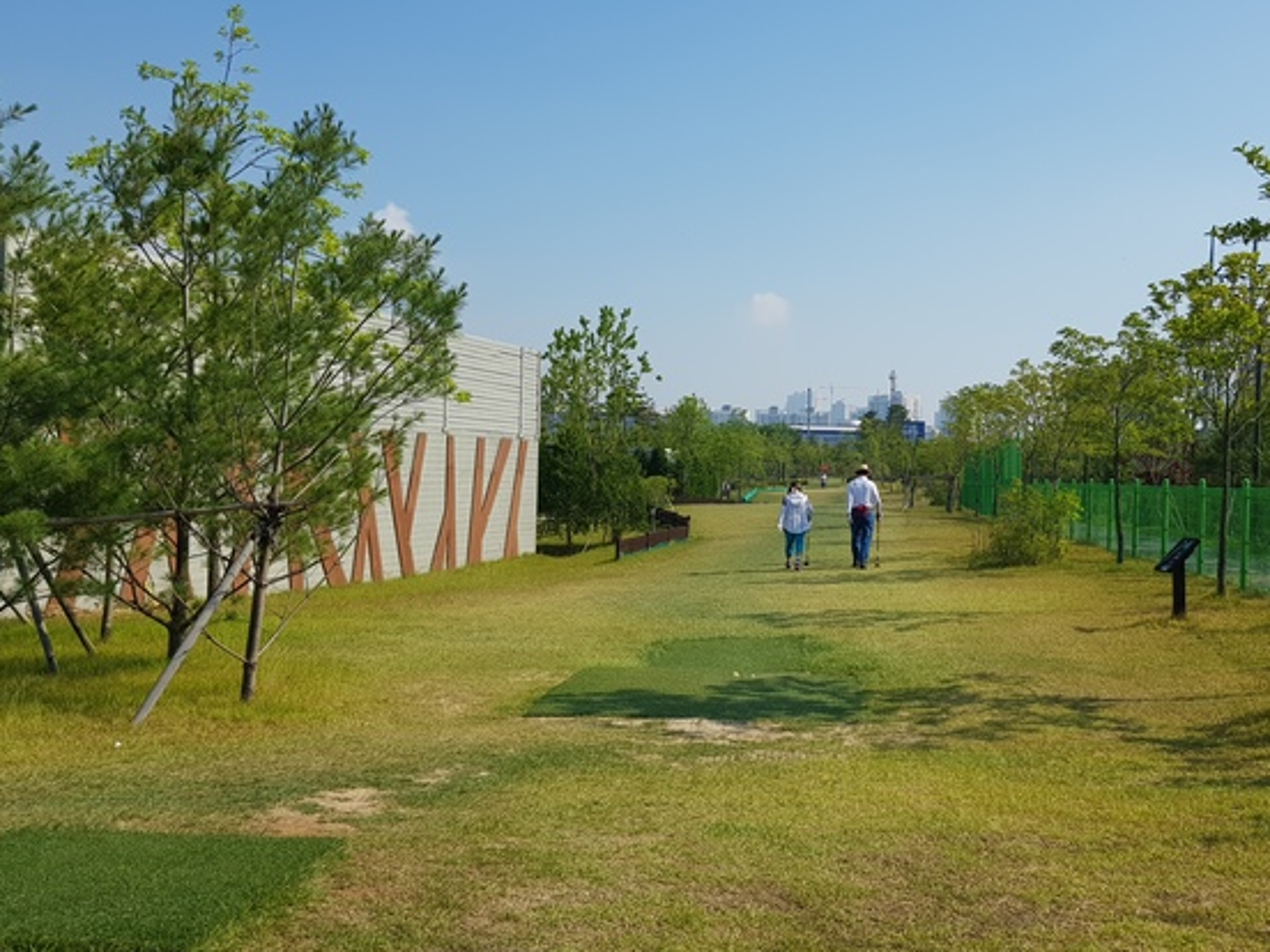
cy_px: 475
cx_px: 801
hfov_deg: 54.7
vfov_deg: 42.9
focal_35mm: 33
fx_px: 1211
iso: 40
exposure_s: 1/2400
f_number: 1.7
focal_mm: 4.3
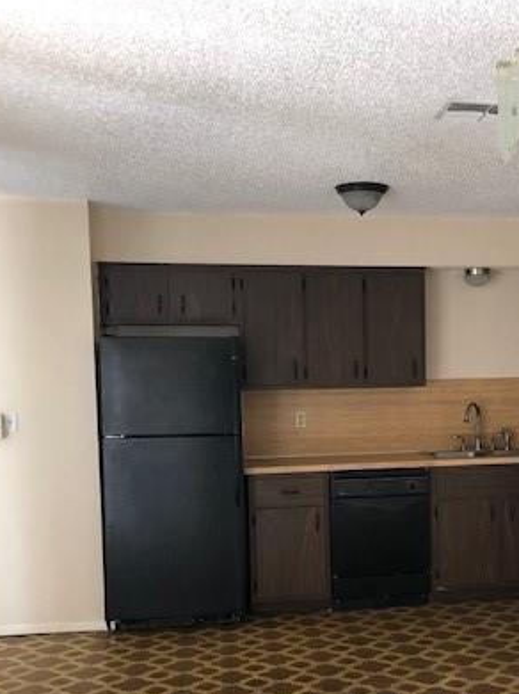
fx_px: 921
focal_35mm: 46
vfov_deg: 40.7
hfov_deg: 30.8
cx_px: 405
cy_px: 464
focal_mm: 4
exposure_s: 1/15
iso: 50
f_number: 1.8
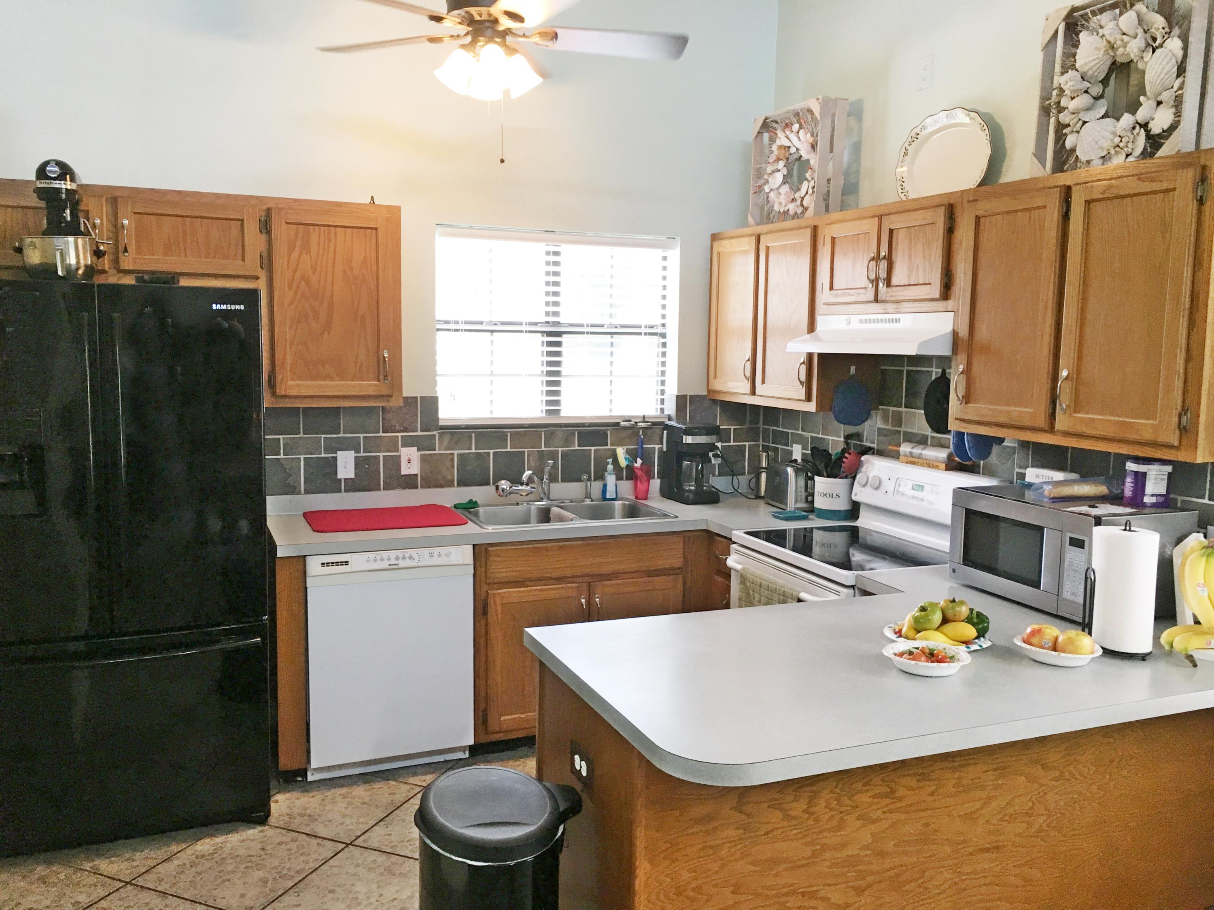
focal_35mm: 29
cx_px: 607
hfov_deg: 61.7
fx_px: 1017
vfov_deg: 48.2
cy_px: 455
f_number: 2.2
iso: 40
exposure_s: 1/30
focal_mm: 4.15
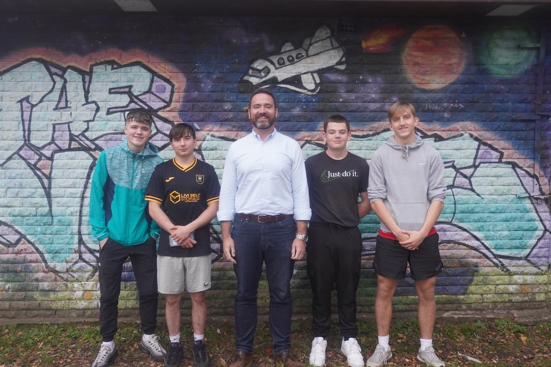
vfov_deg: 41.7
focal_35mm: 32
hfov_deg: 59.5
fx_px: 482
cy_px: 184
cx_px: 276
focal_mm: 21
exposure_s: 1/160
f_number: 4
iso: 320
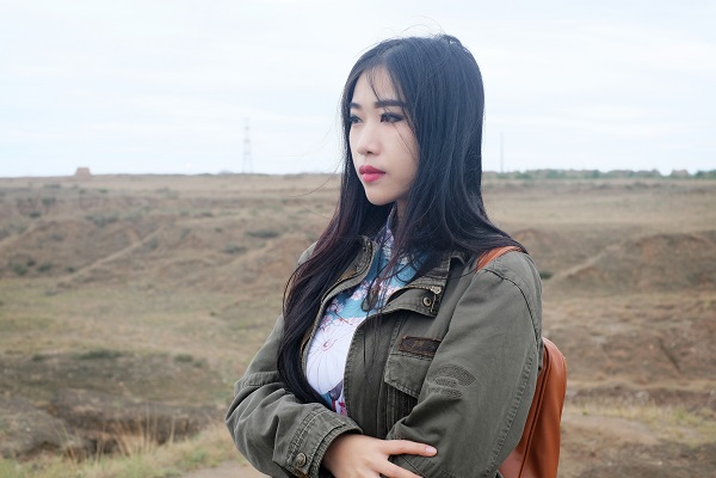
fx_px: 1054
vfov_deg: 25.5
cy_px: 239
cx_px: 358
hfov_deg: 37.5
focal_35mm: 53
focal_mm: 35
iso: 400
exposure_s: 1/450
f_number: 5
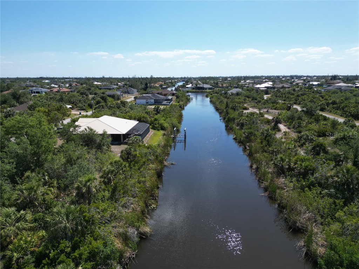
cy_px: 134
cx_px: 180
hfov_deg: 71.6
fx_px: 249
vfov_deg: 56.8
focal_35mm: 24
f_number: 1.7
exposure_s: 1/3200
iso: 120
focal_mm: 6.72
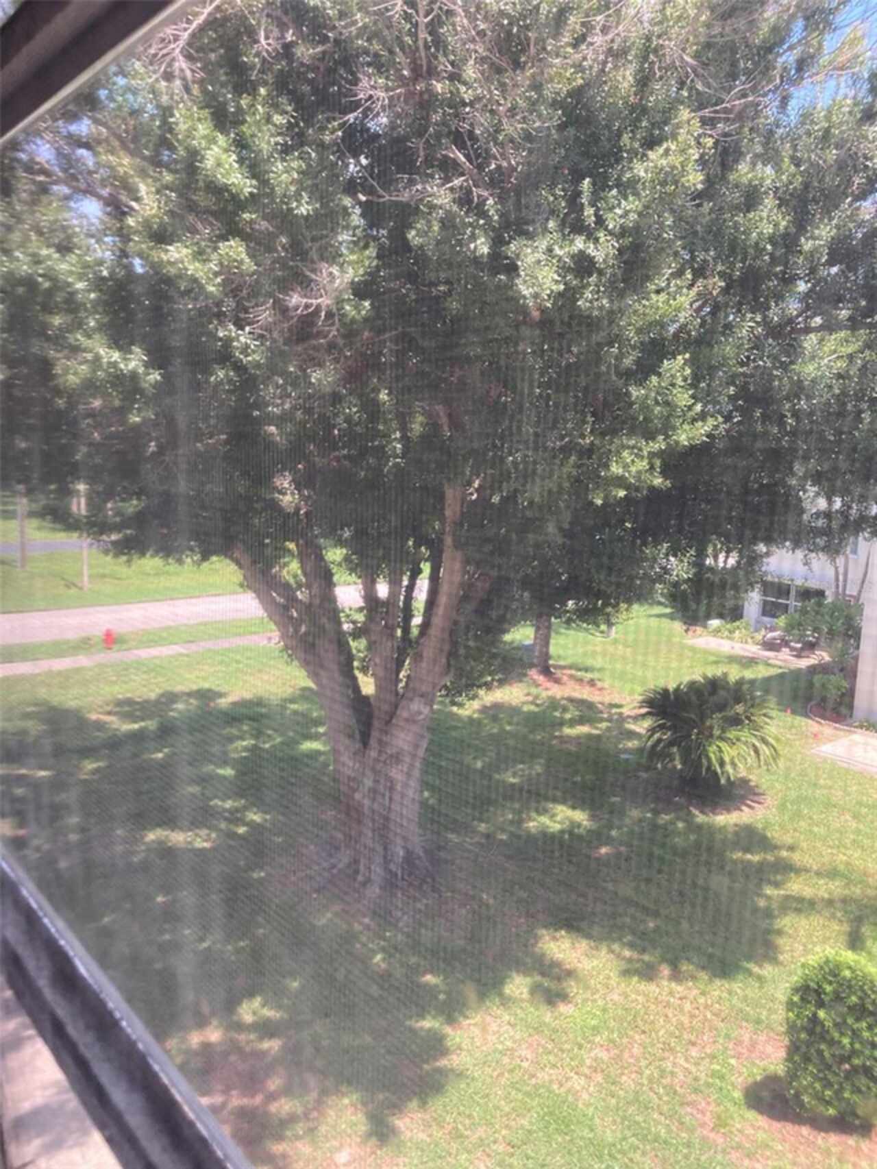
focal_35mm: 28
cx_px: 438
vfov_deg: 63.4
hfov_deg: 49.8
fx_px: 946
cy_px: 584
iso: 50
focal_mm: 3.99
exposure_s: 1/60
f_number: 1.8
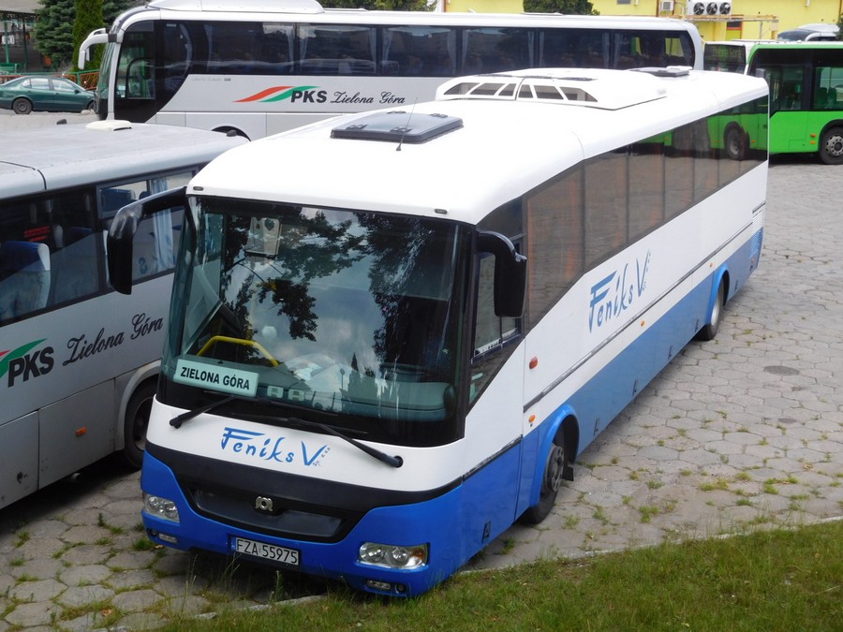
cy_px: 316
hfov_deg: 38.2
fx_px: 1218
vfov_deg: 29.1
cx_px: 422
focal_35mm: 50
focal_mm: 8.9
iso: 125
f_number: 4.1
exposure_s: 1/320
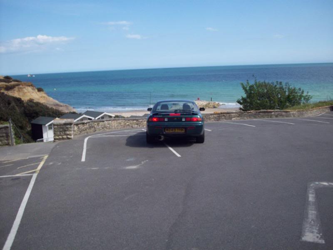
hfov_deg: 50.1
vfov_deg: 38.7
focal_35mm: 37
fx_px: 356
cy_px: 125
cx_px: 166
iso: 80
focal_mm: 6.2
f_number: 5.6
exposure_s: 1/327
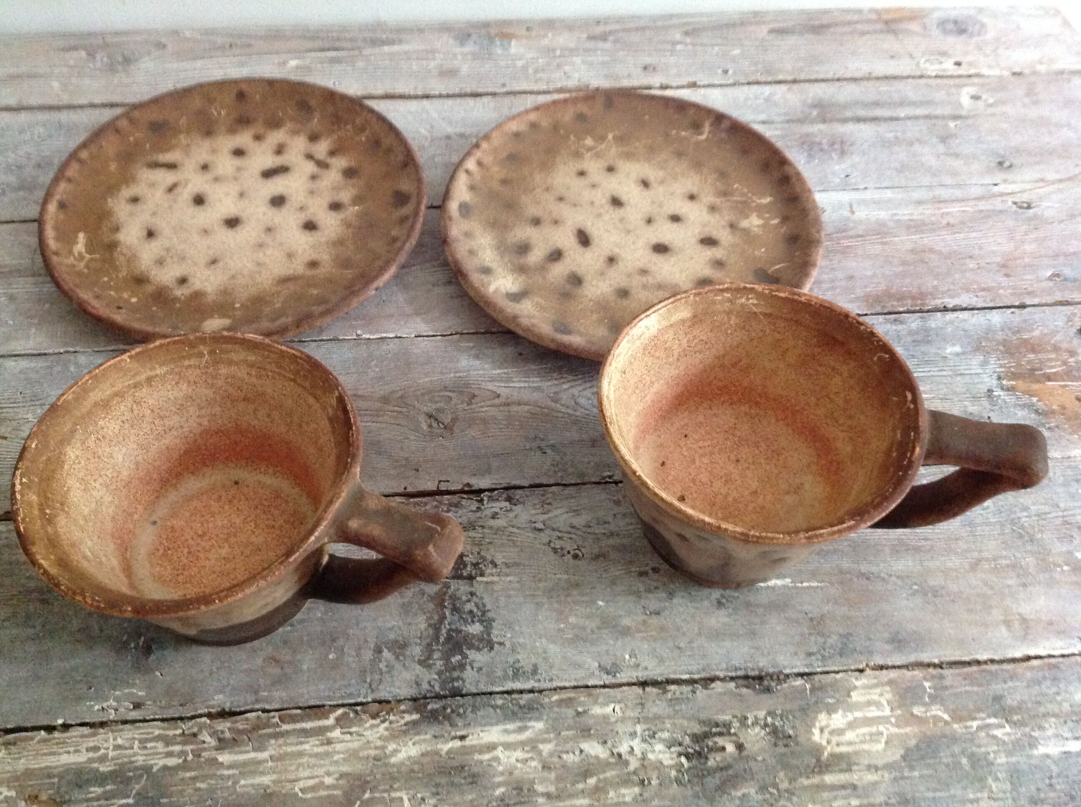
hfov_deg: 52.7
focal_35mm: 35
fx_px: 1091
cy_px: 404
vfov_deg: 40.6
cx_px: 540
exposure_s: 1/15
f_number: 2.4
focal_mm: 4.28
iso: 640
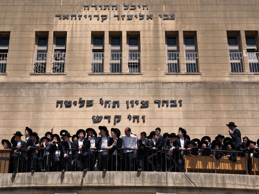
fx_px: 584
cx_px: 113
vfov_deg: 18.9
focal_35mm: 78
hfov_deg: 25.0
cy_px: 95
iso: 125
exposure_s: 1/500
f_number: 8
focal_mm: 70
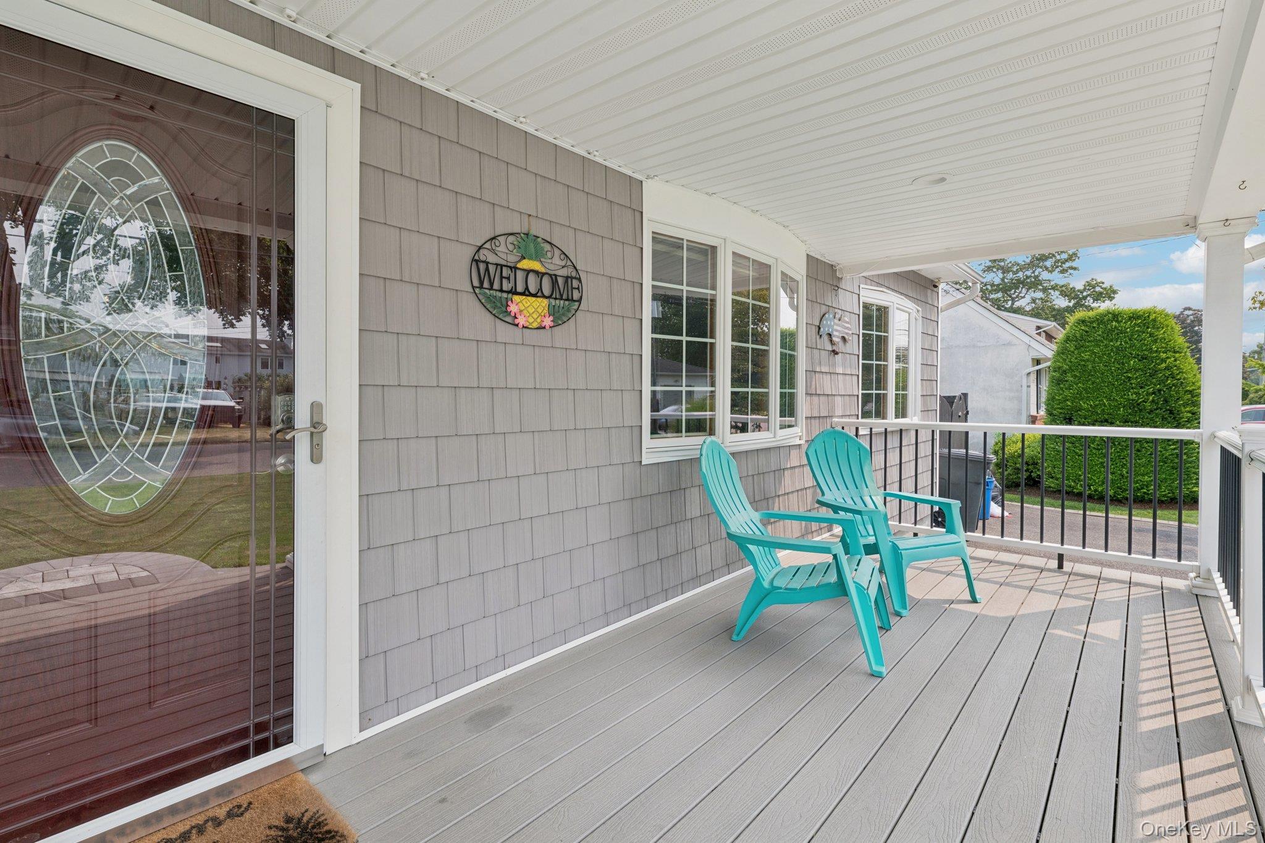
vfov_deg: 70.4
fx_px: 597
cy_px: 422
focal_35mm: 17
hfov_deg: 93.3
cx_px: 632
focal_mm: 17
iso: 200
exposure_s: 1/160
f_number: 9
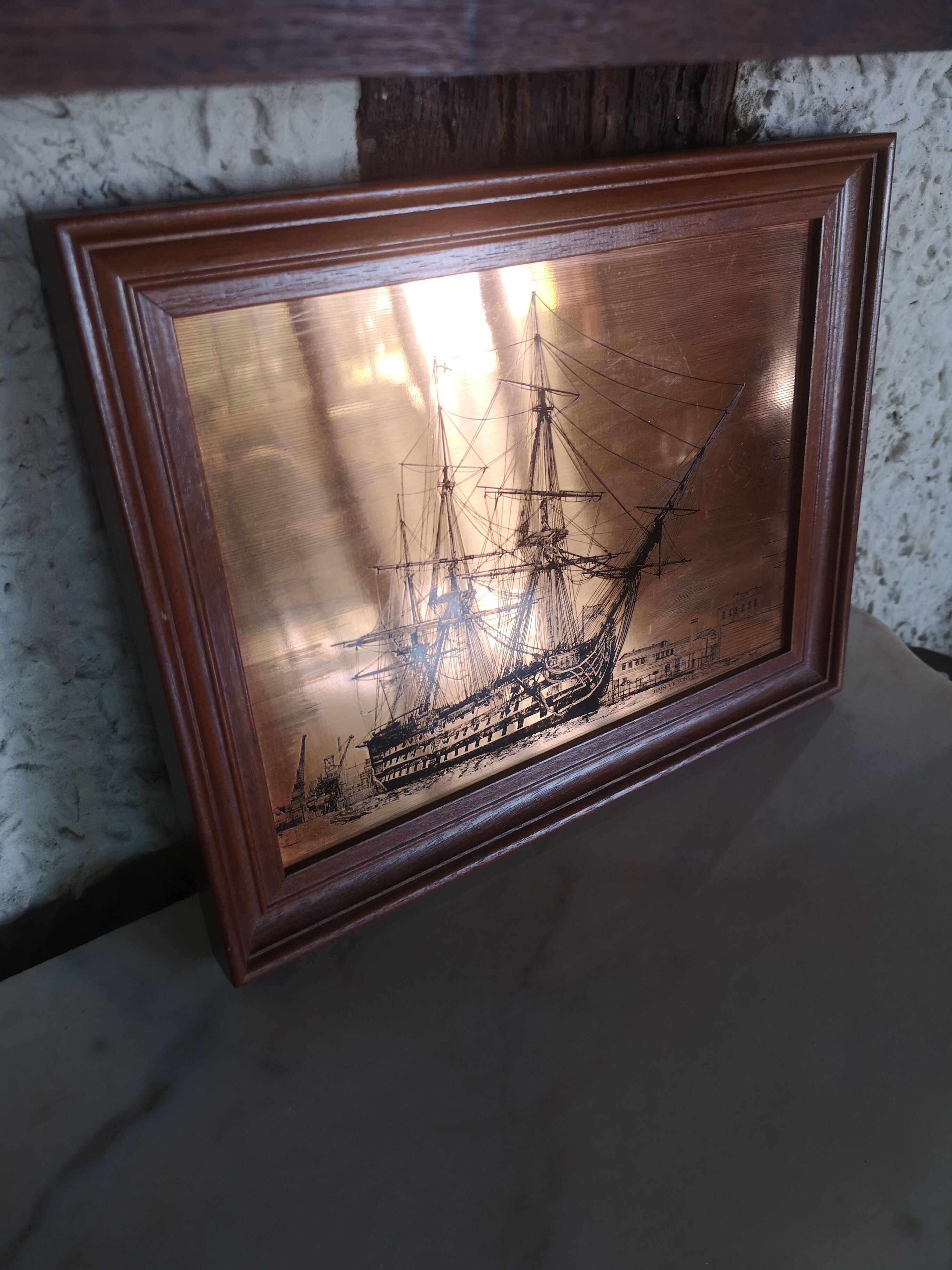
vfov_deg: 65.3
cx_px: 476
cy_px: 635
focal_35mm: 27
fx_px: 990
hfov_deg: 51.4
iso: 125
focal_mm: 5.58
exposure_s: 1/50
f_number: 1.8
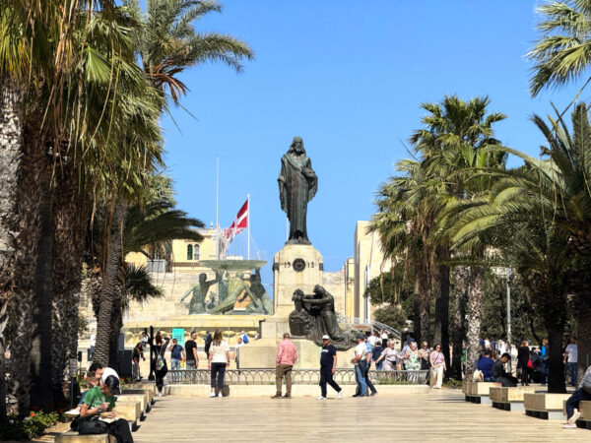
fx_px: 2049
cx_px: 296
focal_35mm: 120
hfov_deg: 16.4
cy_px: 222
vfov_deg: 12.3
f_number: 2.8
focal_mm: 15.7
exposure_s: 1/3344
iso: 50
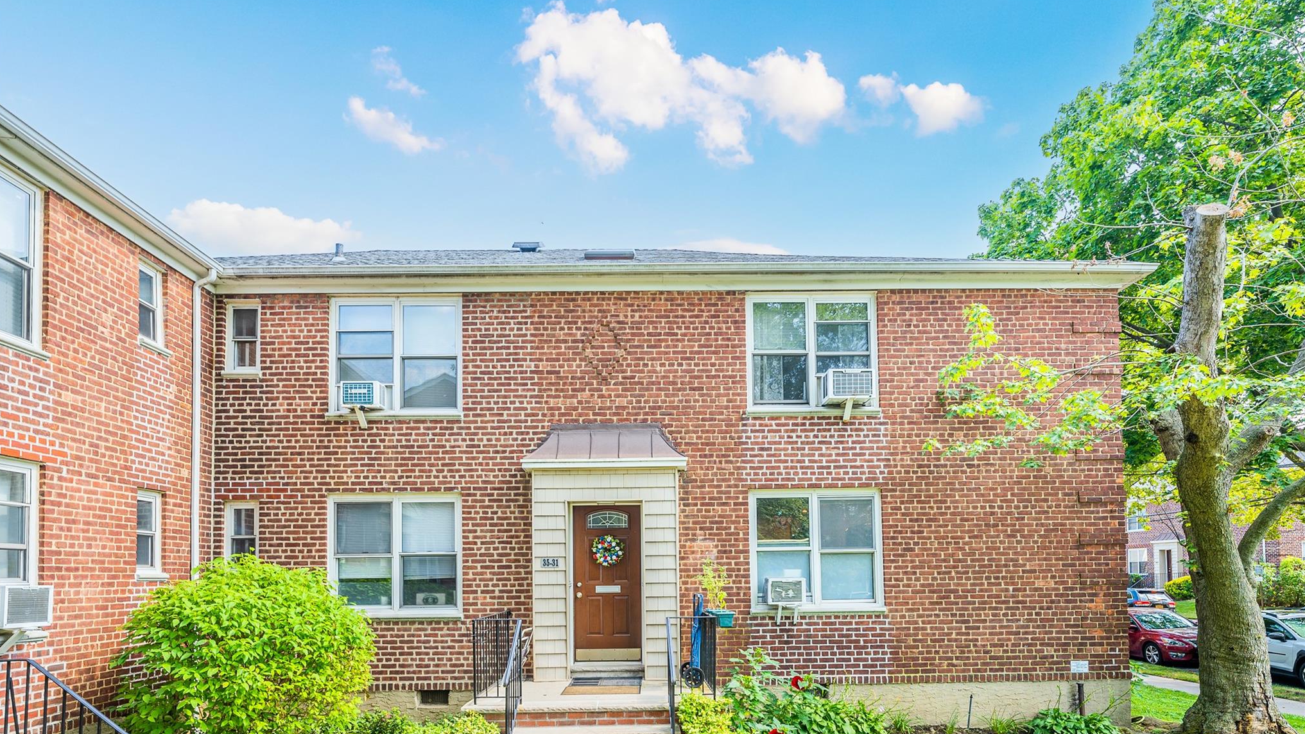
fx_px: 665
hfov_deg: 88.9
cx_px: 648
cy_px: 429
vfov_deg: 57.5
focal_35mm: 19
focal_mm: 18.2
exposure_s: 1/50
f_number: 5.6
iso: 40
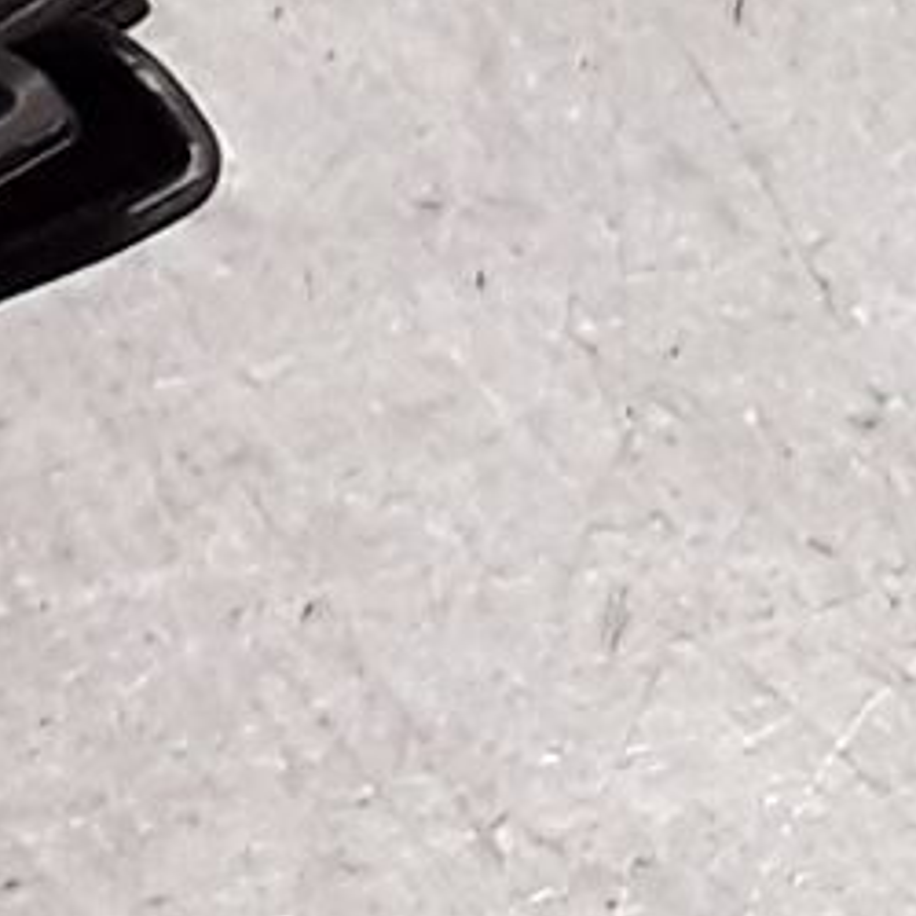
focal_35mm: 203
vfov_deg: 8.6
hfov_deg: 7.3
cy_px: 37
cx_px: -2187
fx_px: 6077
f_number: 1.9
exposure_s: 1/100
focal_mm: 2.91
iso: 100
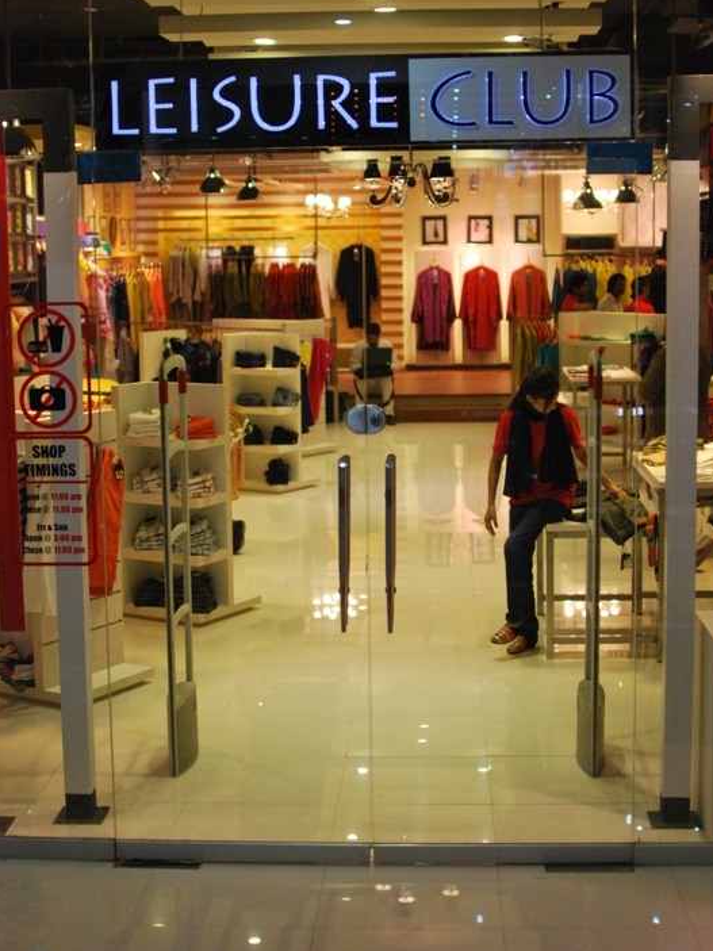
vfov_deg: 33.5
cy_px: 425
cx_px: 359
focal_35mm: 58
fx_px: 1581
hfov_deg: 25.4
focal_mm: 35
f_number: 1.8
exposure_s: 1/400
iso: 800
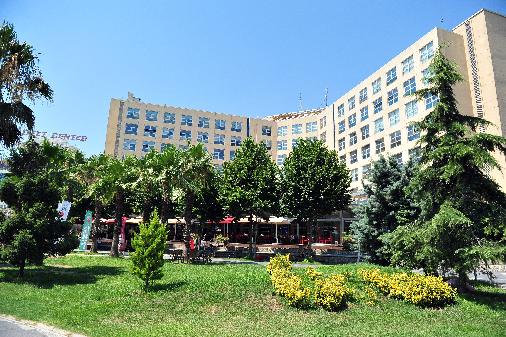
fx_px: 337
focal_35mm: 24
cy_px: 168
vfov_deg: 53.1
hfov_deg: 73.8
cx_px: 253
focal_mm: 24
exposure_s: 1/6400
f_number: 4
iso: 800
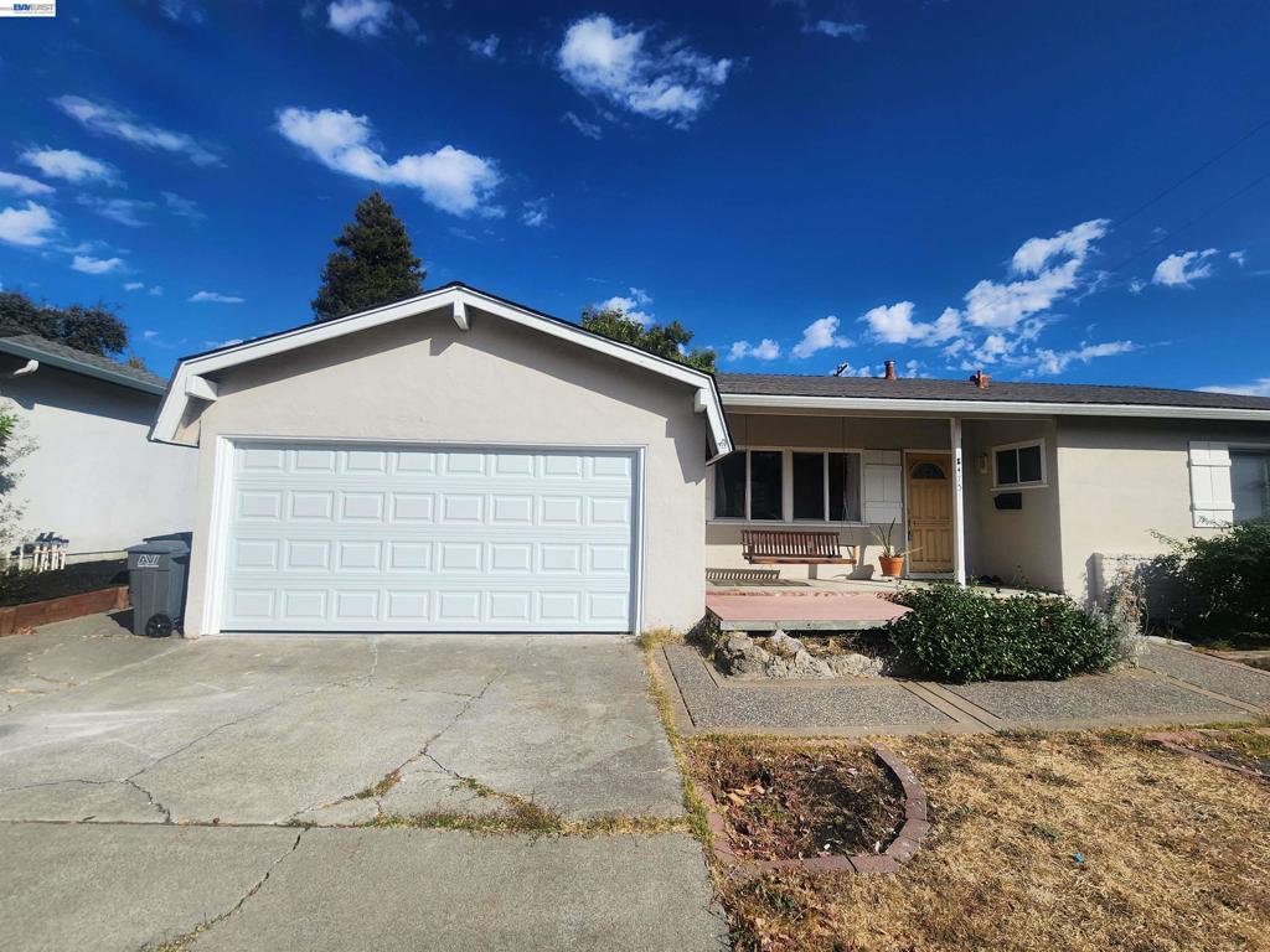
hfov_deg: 106.2
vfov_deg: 89.9
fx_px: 477
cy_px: 476
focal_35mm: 13
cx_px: 635
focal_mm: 2.2
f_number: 2.2
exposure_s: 1/3598
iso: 50
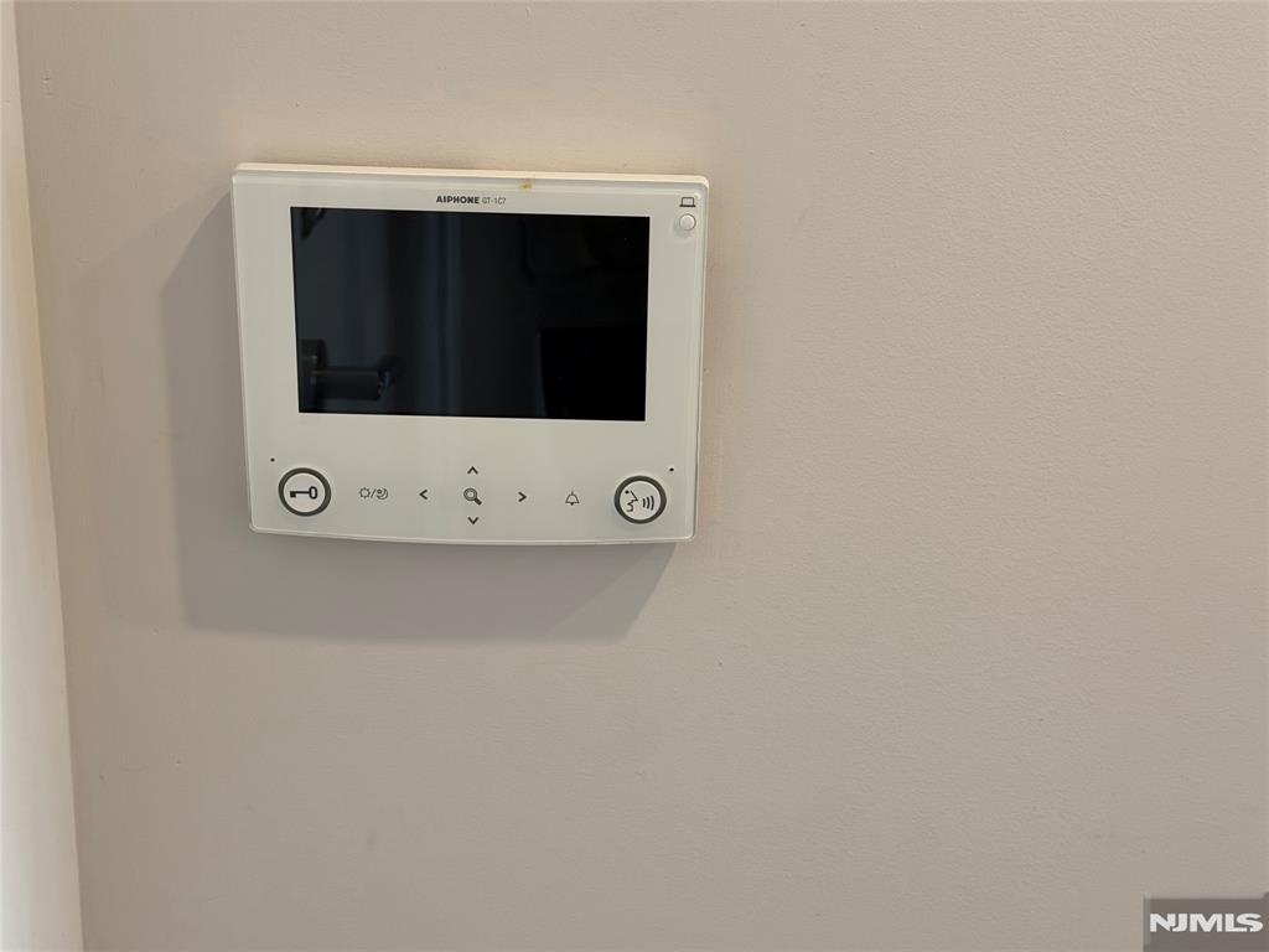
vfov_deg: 30.3
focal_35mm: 48
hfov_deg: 39.7
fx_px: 1760
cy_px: 476
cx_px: 634
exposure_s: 1/60
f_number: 1.78
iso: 100
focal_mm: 6.76
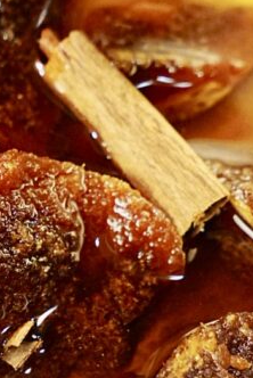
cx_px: -35
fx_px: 1590
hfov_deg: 9.0
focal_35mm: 151
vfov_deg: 13.5
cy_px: 287
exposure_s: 1/320
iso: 3200
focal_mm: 32.7
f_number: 2.8
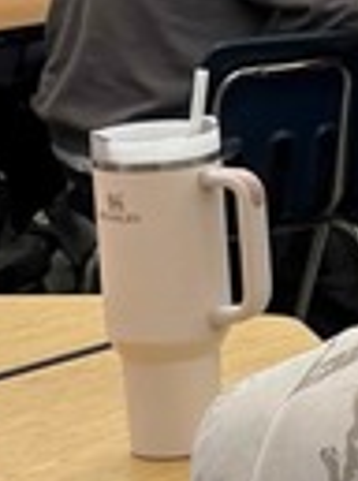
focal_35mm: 207
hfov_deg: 6.7
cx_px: 906
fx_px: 2869
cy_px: 52
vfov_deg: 9.5
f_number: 1.6
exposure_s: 1/60
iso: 80
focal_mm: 5.96
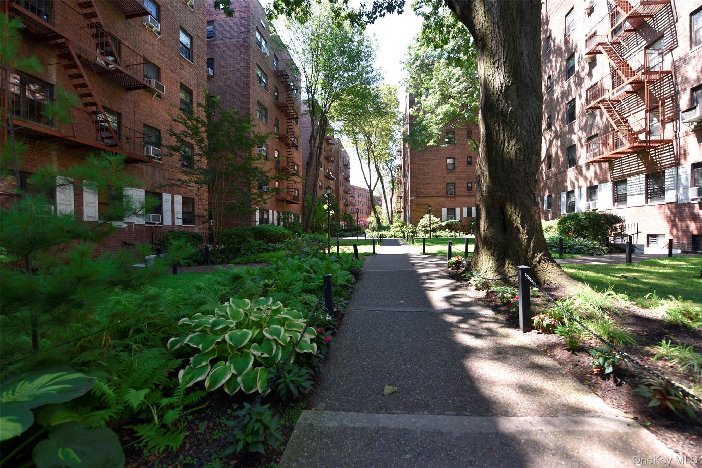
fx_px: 273
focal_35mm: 14
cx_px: 351
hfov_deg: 104.2
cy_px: 234
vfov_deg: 81.2
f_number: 5.6
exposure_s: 1/125
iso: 200
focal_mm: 14
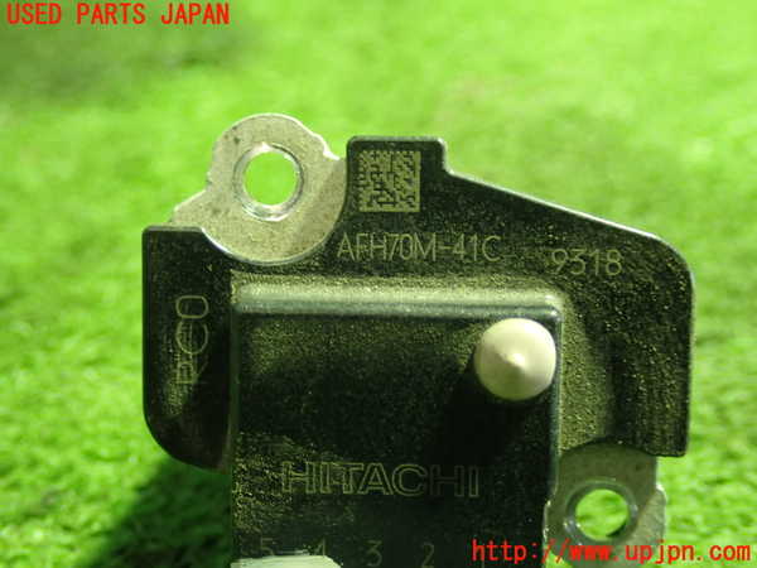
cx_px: 378
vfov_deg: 29.1
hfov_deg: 38.2
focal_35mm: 50
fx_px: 1093
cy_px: 284
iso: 800
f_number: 3.2
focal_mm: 9.01
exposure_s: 1/15
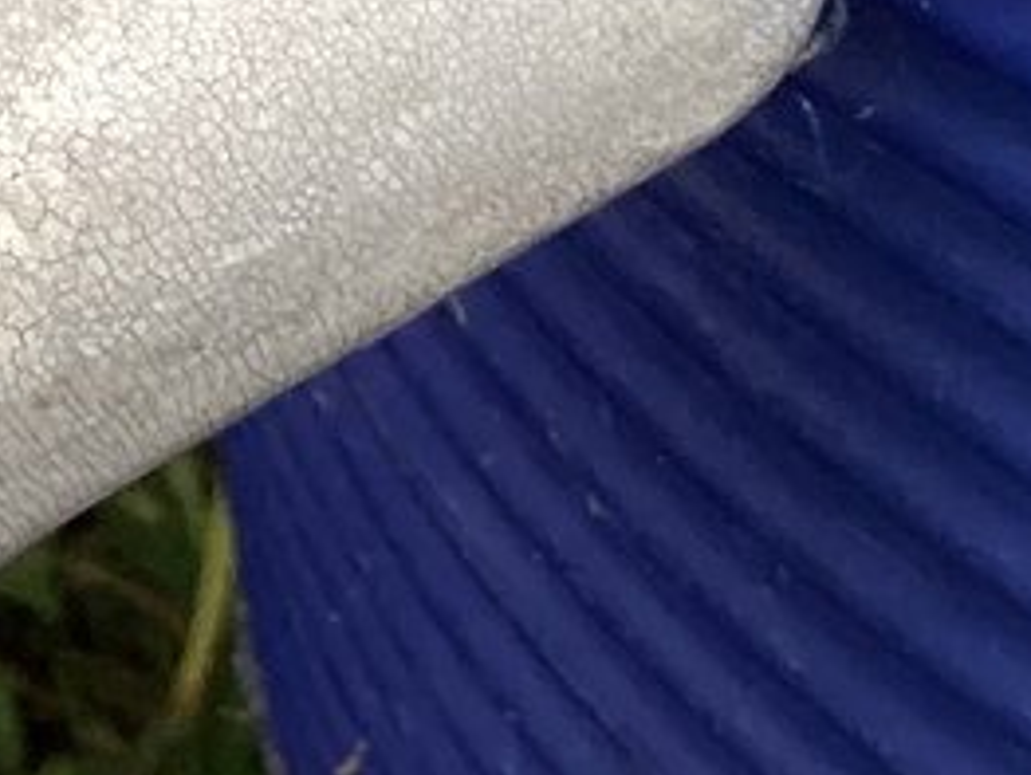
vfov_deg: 7.6
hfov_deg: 10.6
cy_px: -1269
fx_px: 5336
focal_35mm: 179
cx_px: 1588
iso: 40
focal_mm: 3.3
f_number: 2.4
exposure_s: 1/120
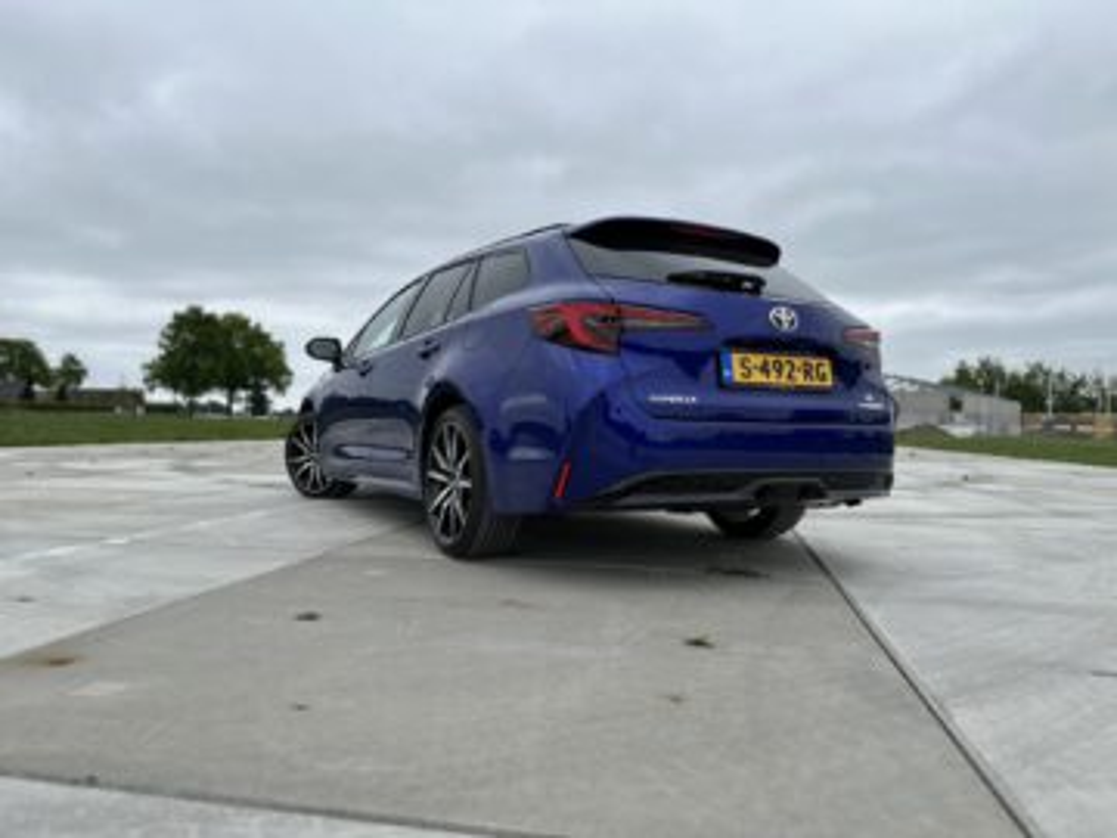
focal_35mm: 24
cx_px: 558
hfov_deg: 71.6
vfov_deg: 56.8
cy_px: 419
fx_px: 774
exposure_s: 1/1212
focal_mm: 6.86
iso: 80
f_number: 1.78
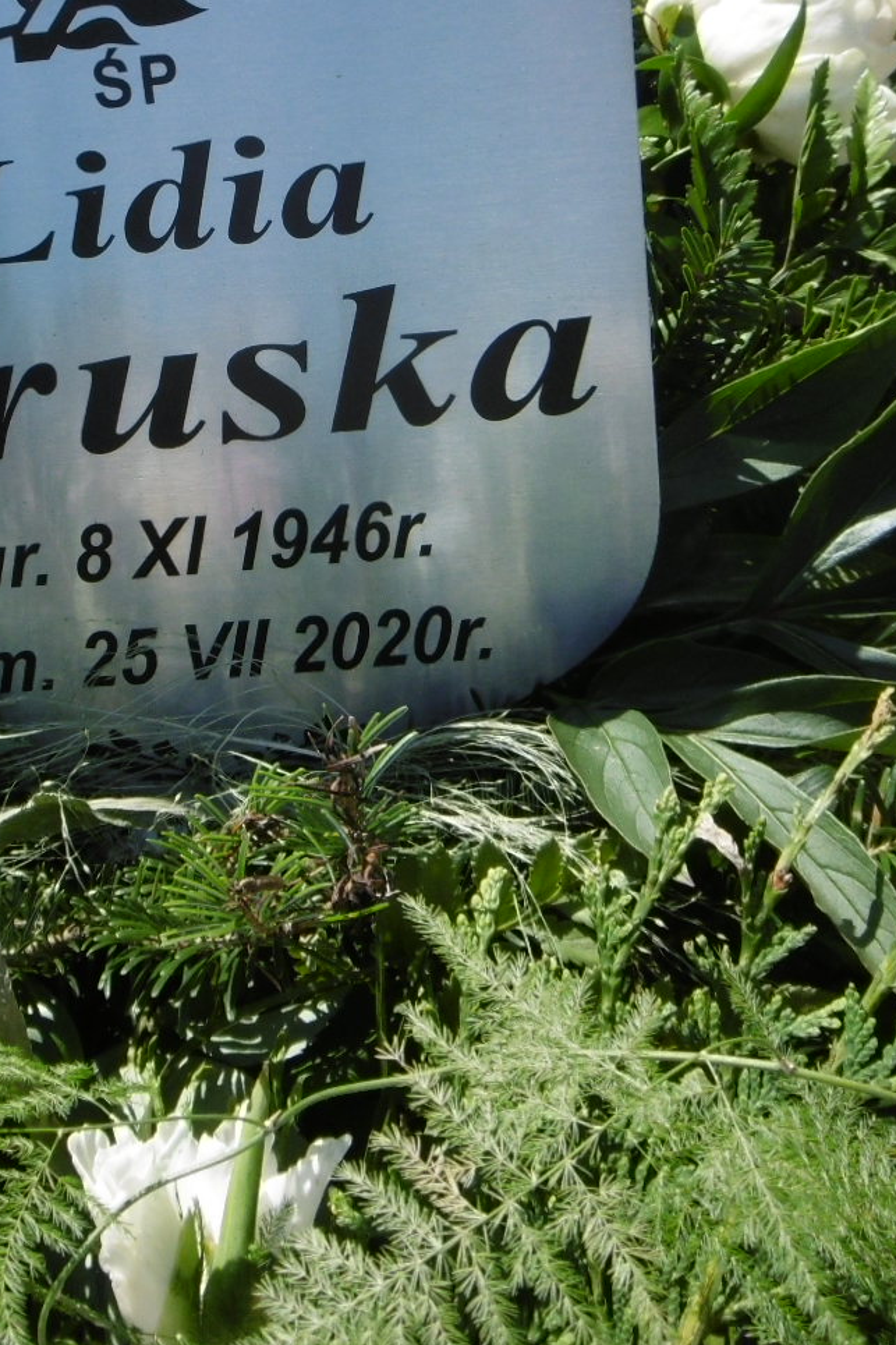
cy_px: 290
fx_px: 1979
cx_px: 245
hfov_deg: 25.3
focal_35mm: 53
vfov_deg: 36.4
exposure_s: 1/800
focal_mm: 4.3
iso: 100
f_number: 3.1
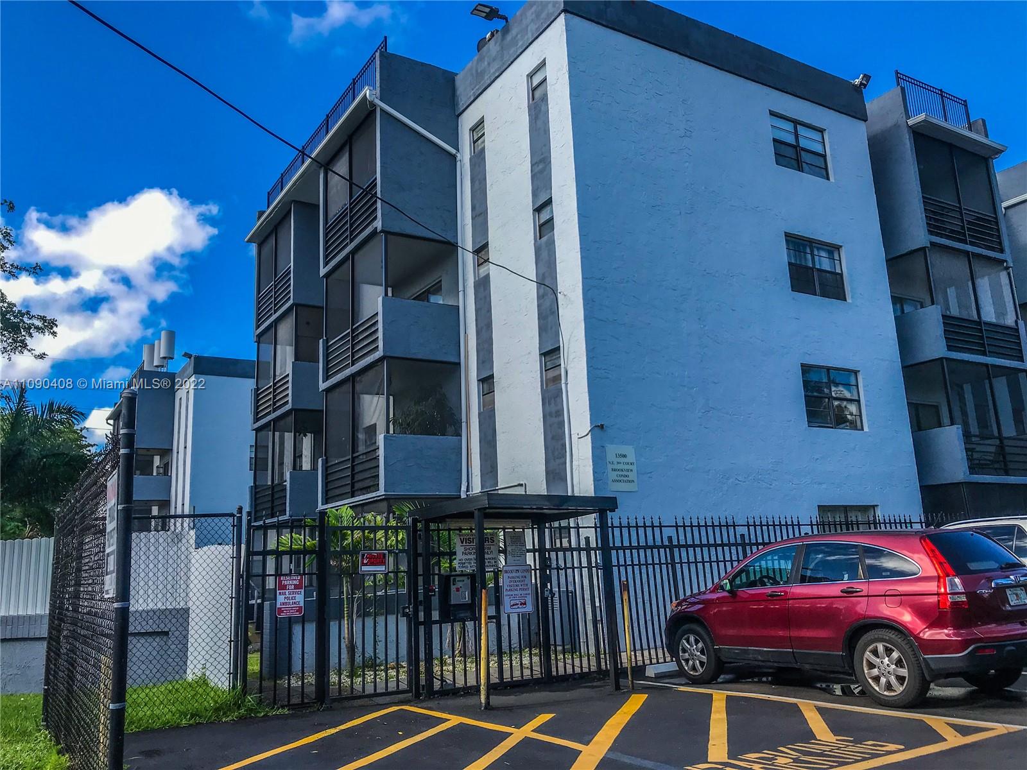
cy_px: 385
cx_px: 514
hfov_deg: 63.4
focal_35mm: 28
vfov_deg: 49.7
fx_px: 831
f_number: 1.8
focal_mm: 3.99
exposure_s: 1/1140
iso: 20
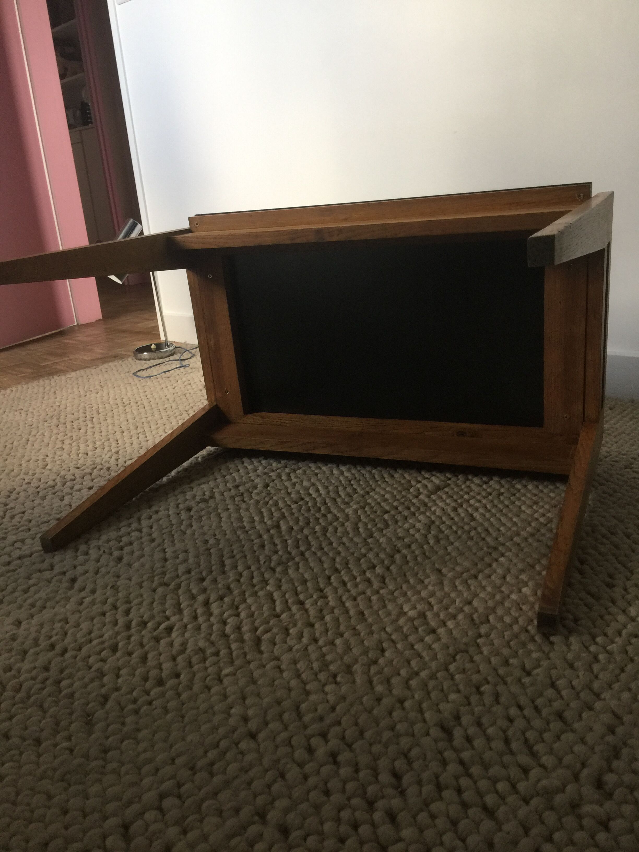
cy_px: 426
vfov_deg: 61.7
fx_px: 714
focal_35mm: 29
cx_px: 320
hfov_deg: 48.2
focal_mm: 4.15
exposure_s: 1/33
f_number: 2.2
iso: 50
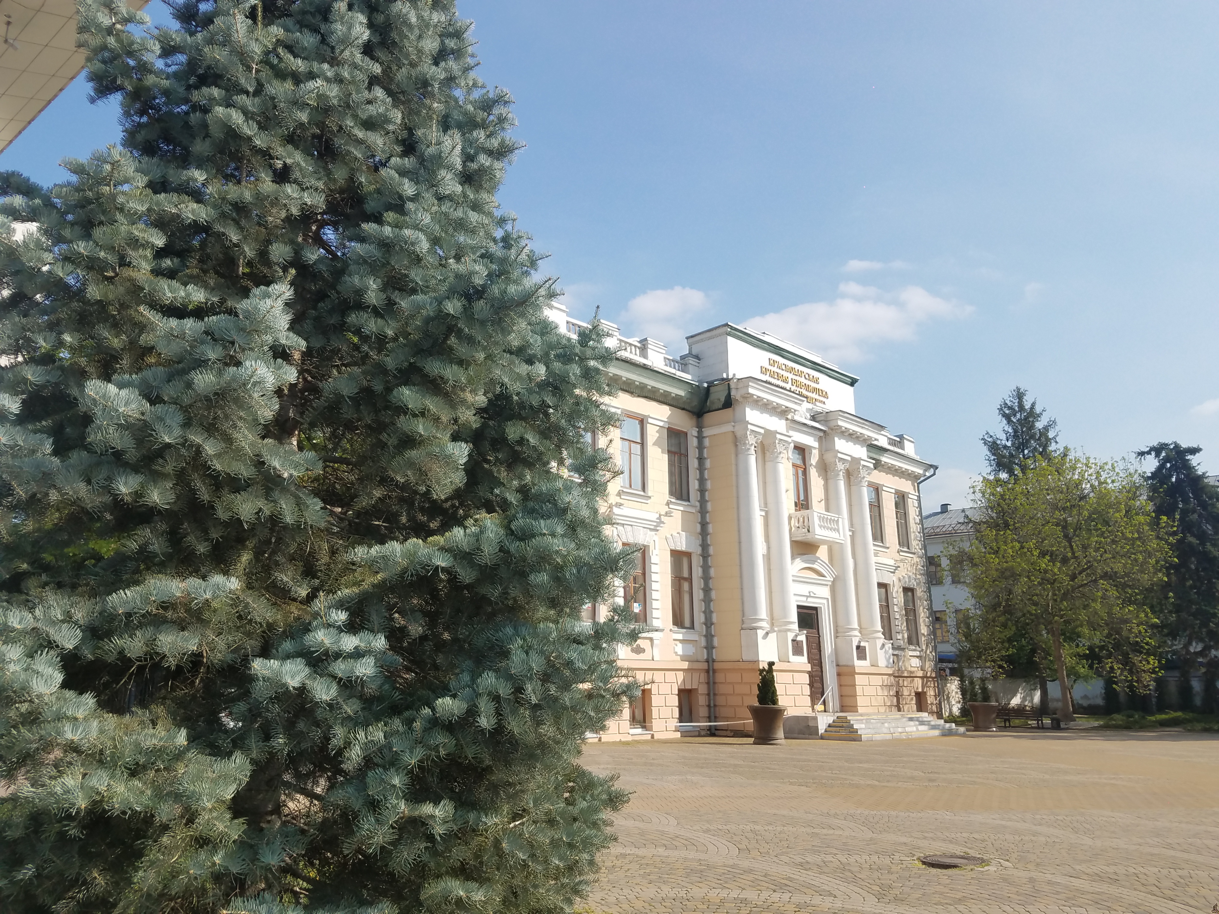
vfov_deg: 53.1
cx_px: 610
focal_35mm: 26
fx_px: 916
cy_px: 457
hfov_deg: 67.3
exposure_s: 1/2096
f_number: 1.7
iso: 40
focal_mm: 4.2
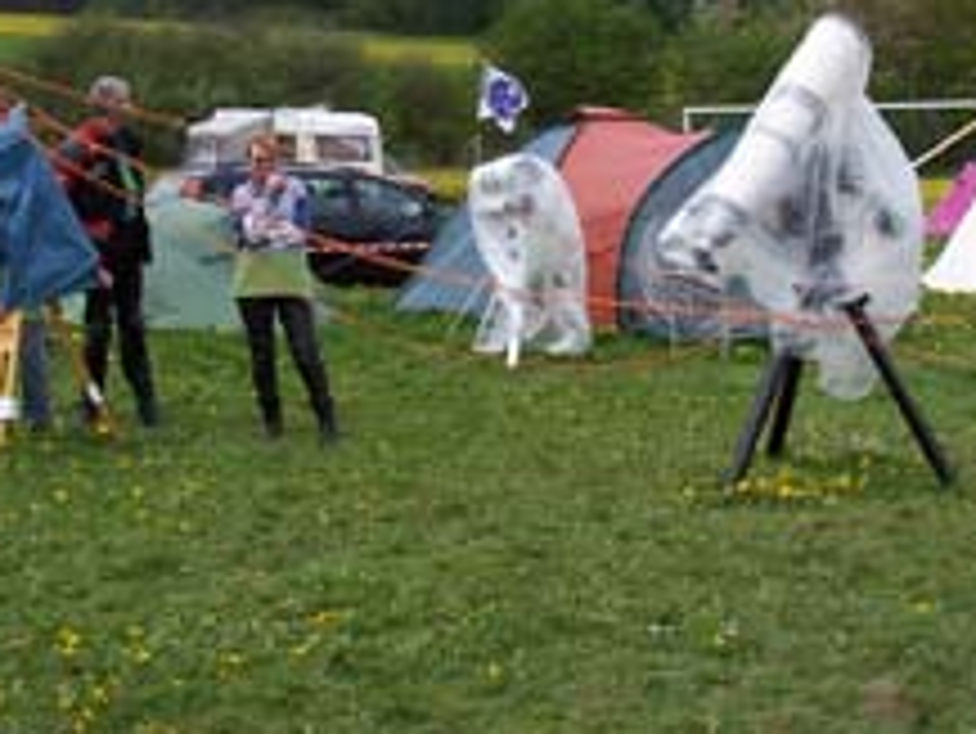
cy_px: 279
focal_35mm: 70
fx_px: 1975
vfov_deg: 21.0
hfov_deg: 27.7
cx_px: 540
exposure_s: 1/500
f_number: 4
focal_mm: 6.3
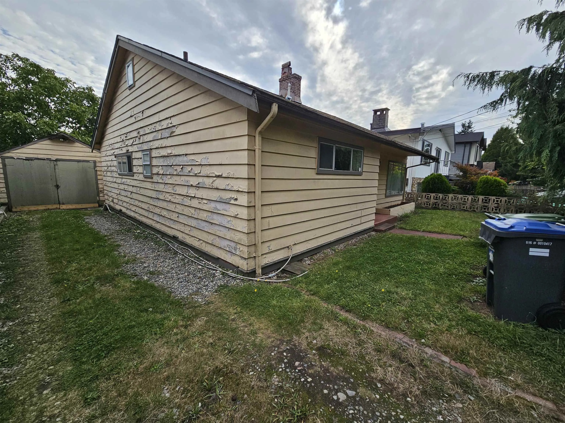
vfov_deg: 89.9
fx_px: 212
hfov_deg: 106.2
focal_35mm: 13
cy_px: 212
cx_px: 282
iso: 50
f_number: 2.2
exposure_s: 1/1380
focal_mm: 2.2
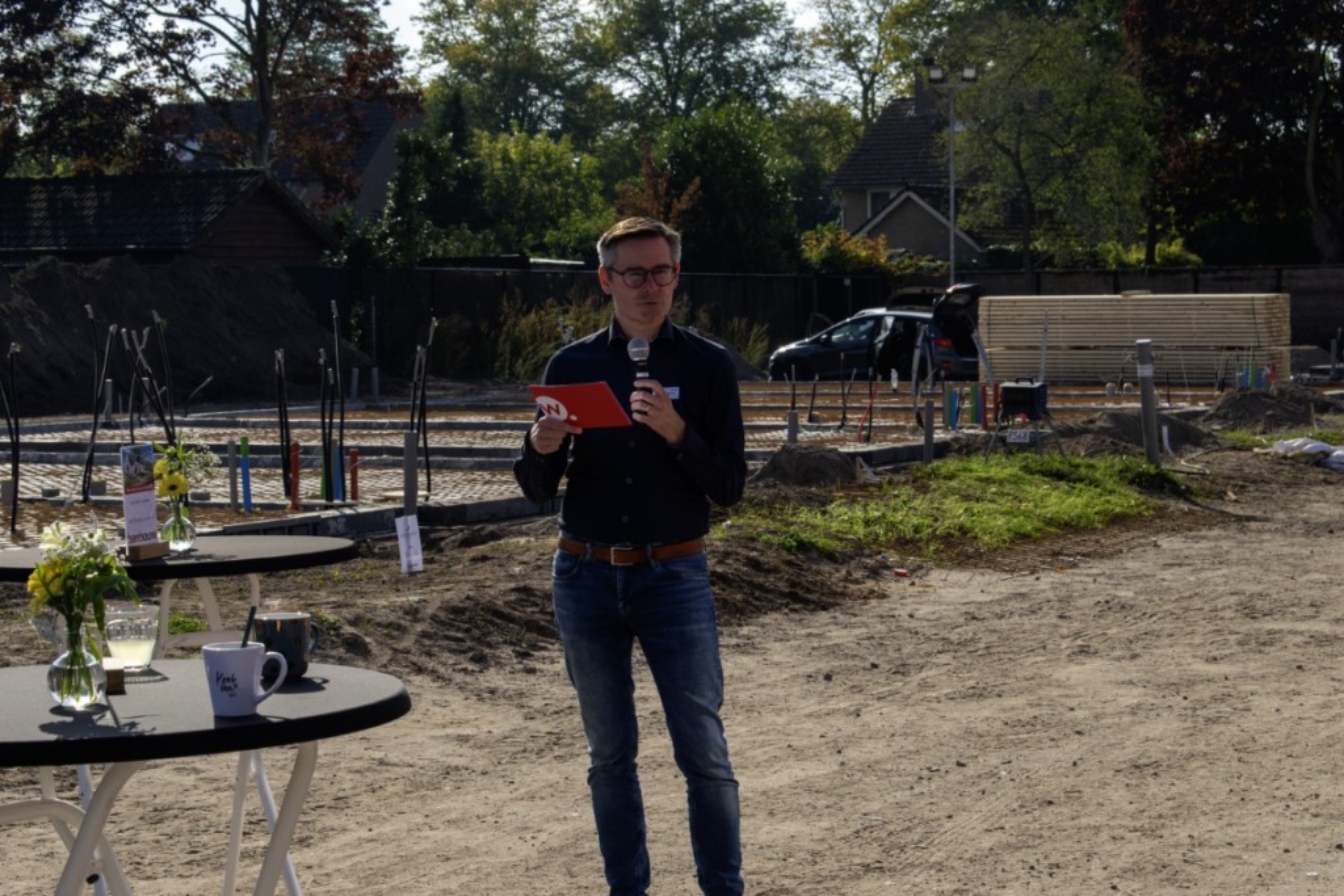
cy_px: 448
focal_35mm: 82
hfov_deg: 24.6
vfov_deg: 16.6
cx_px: 672
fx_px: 3080
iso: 200
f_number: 10
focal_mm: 55
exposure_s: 1/400
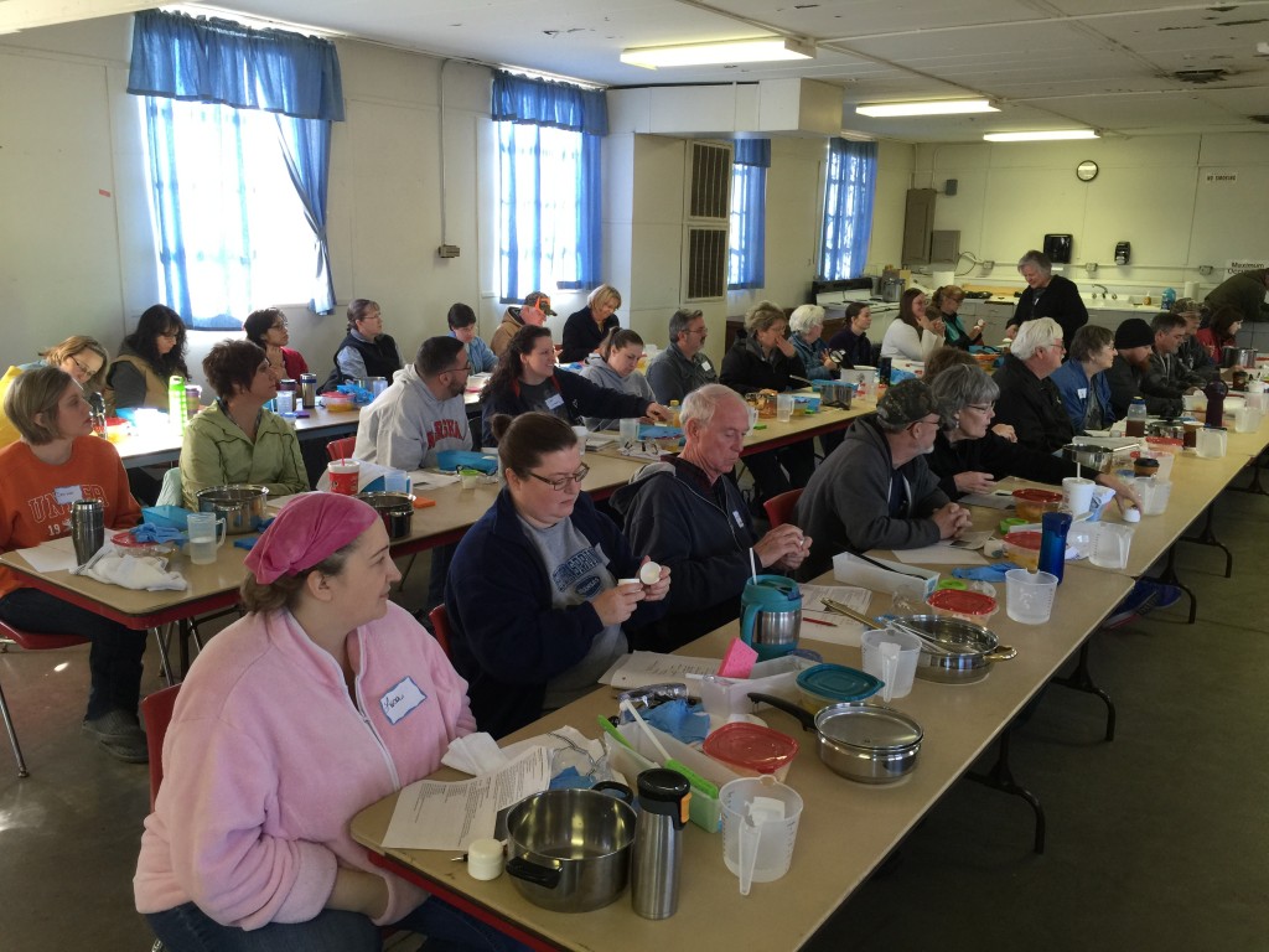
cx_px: 634
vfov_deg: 48.2
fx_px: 1063
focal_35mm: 29
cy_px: 476
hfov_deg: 61.7
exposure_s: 1/30
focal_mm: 4.15
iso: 40
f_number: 2.2
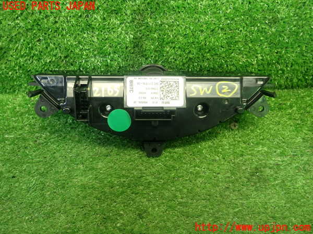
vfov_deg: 46.8
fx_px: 271
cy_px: 117
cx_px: 156
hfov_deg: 60.0
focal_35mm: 30
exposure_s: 1/30
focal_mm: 5.4
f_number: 2.3
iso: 200
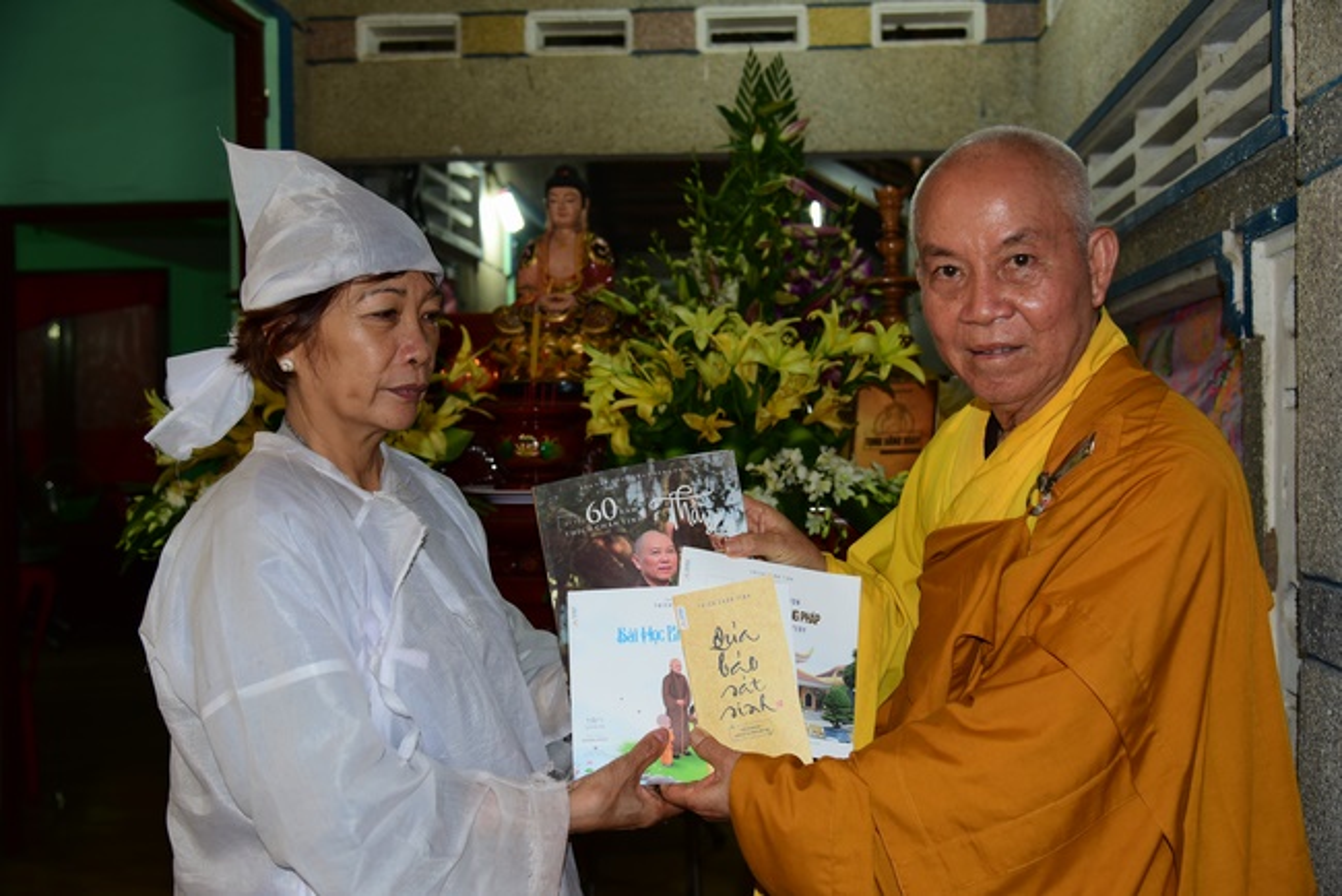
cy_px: 448
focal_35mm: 38
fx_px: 1417
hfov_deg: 50.7
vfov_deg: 35.1
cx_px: 671
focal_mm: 38
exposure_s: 1/60
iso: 320
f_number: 4
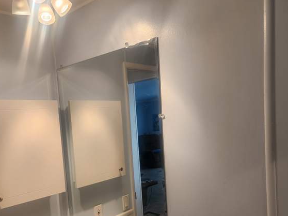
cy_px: 153
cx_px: 126
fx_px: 274
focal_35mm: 33
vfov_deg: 42.0
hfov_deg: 55.2
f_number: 1.8
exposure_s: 1/120
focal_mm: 5.4
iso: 100
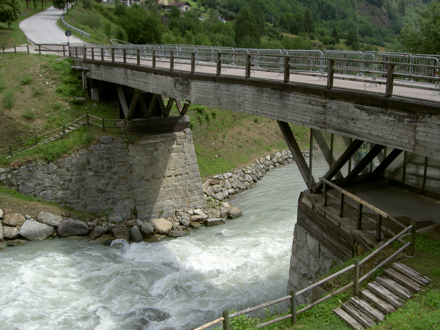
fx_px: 496
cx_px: 220
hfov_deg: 47.9
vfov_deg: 36.8
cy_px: 165
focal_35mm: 39
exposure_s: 1/400
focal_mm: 8
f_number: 4.7
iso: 50
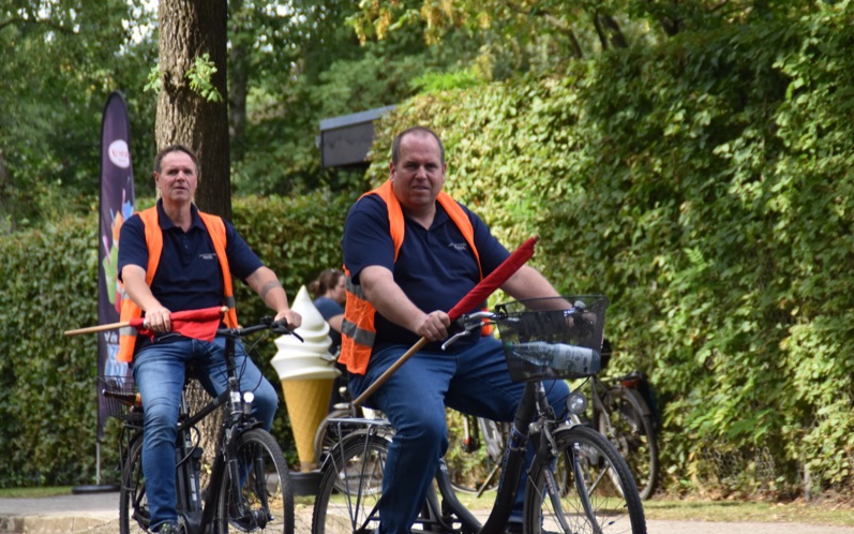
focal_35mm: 230
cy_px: 255
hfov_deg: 9.1
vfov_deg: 5.7
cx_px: 426
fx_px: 5353
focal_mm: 150
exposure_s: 1/500
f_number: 6.3
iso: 800
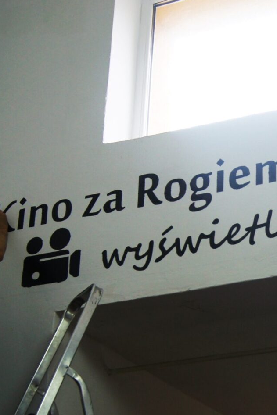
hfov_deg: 17.4
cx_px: 304
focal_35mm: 76
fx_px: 877
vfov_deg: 26.5
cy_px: 268
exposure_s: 1/40
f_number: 4
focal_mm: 24
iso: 400
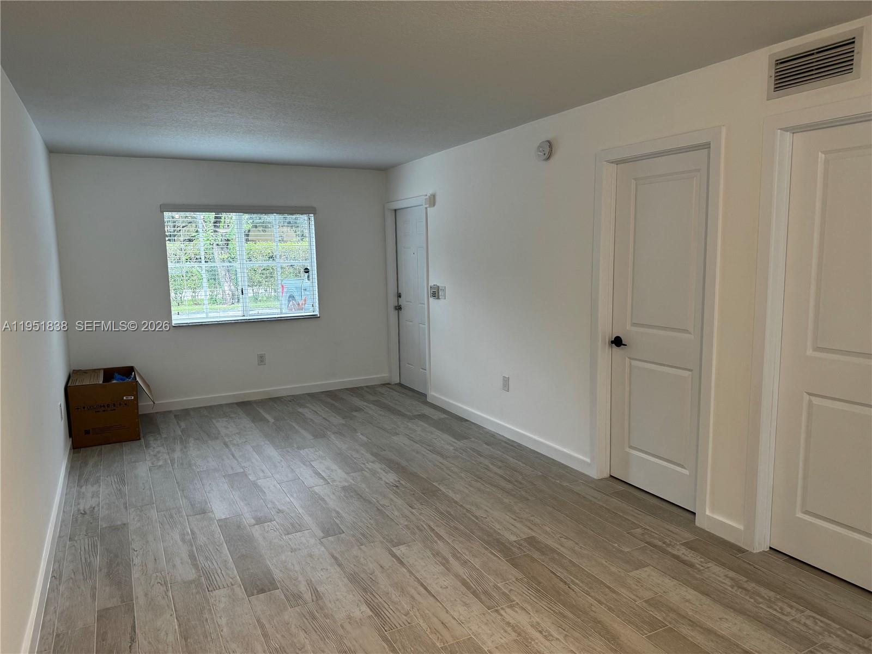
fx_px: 605
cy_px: 327
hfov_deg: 71.6
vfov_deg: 56.8
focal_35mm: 24
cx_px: 436
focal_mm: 6.76
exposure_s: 1/120
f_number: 1.78
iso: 125
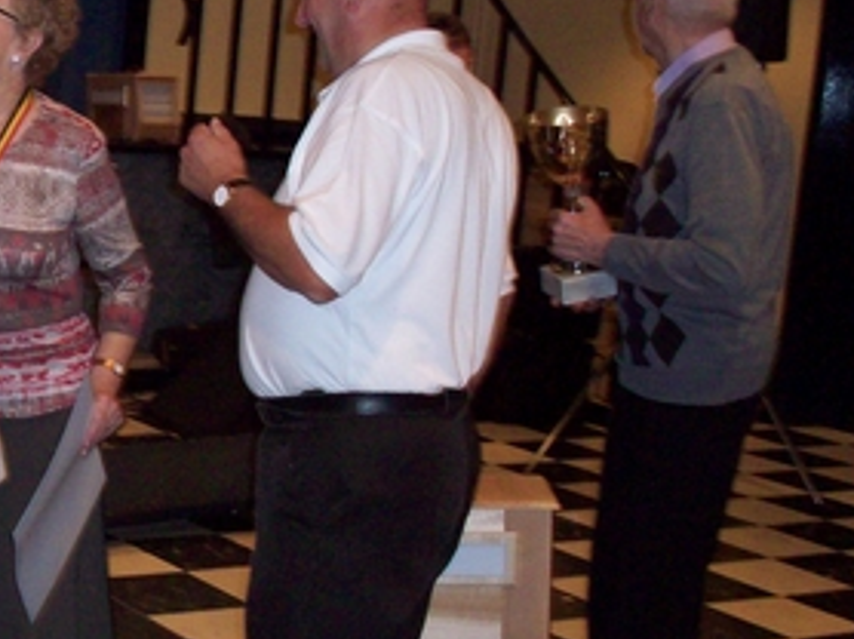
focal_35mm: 80
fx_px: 1972
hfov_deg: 23.4
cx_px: -9
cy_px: 384
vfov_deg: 18.4
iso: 160
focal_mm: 6.2
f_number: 2.8
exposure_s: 1/45
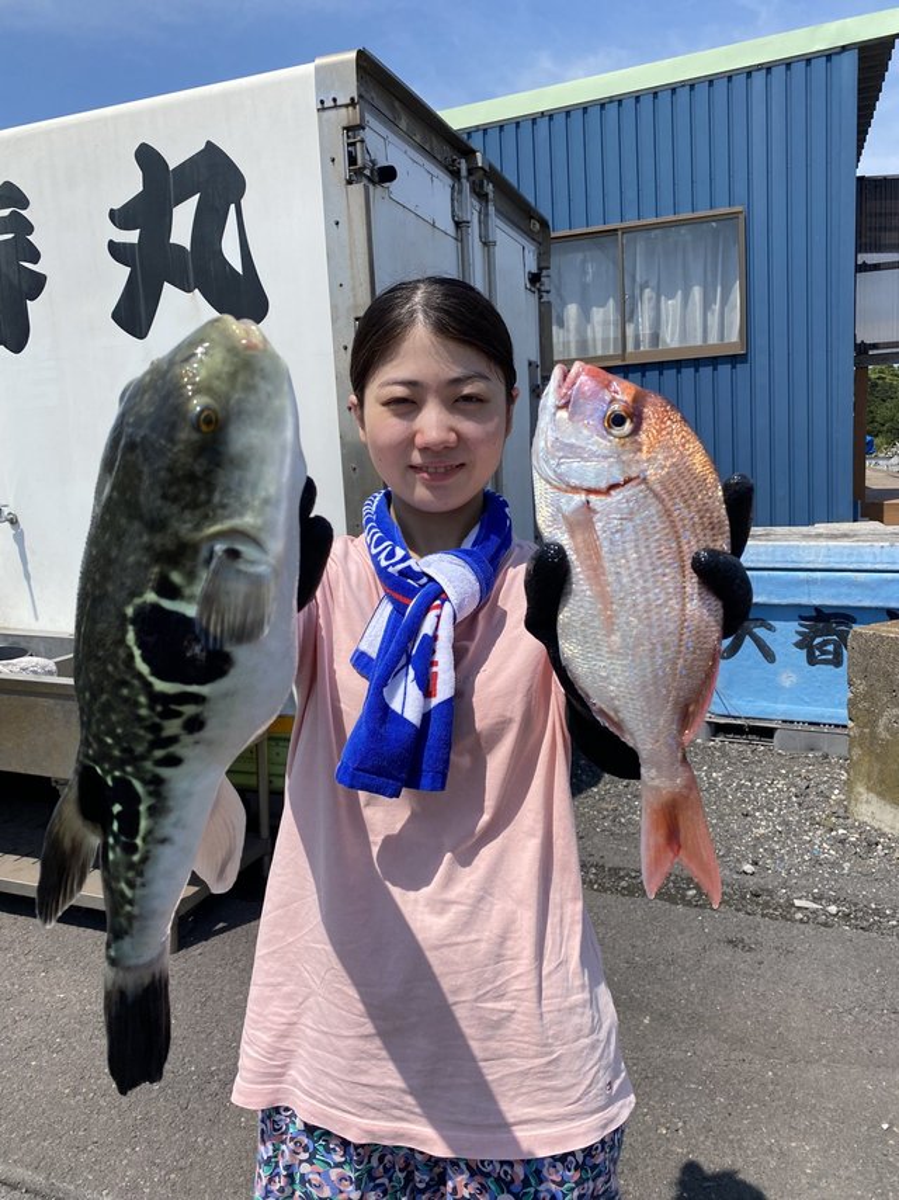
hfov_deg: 53.0
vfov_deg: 67.3
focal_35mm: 26
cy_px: 600
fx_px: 901
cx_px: 450
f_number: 1.8
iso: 32
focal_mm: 4.25
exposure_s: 1/3610
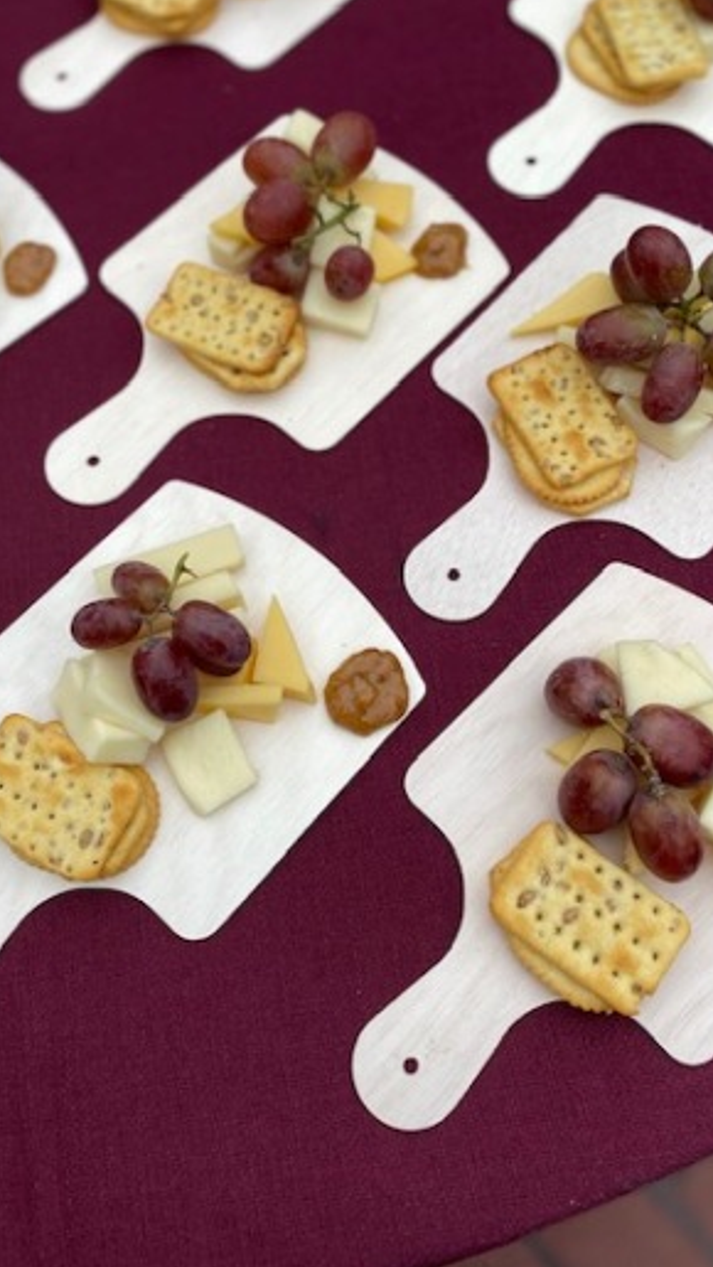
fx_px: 1108
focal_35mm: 33
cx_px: 327
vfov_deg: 59.3
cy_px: 568
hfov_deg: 35.6
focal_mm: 4.25
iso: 50
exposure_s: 1/120
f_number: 1.8
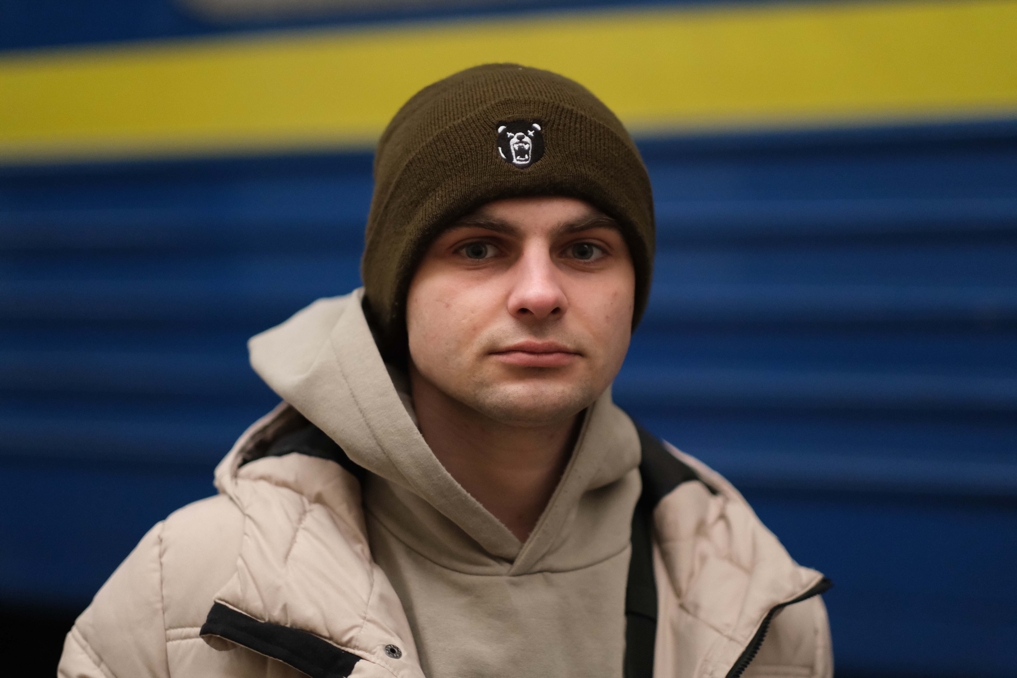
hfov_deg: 24.2
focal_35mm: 84
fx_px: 2373
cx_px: 508
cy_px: 339
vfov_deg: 16.3
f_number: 1.2
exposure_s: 1/500
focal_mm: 56
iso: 3200
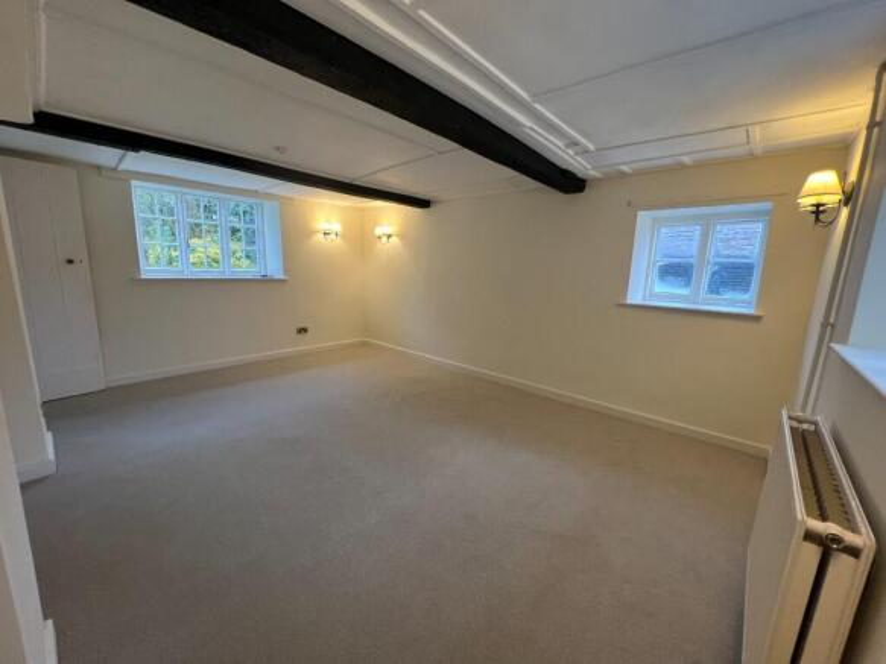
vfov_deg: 89.9
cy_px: 332
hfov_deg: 106.2
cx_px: 443
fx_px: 333
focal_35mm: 13
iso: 200
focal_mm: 1.57
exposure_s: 1/100
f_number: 1.8
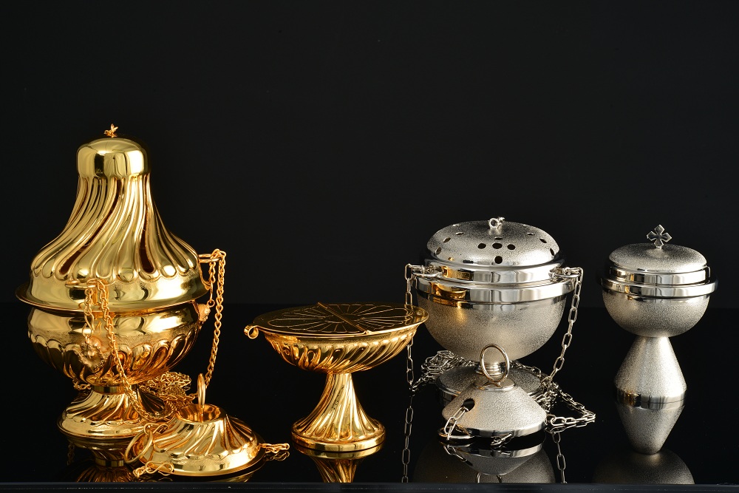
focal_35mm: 60
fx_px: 1232
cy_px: 246
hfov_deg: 33.4
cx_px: 370
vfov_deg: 22.6
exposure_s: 1/125
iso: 125
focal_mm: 60
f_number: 20
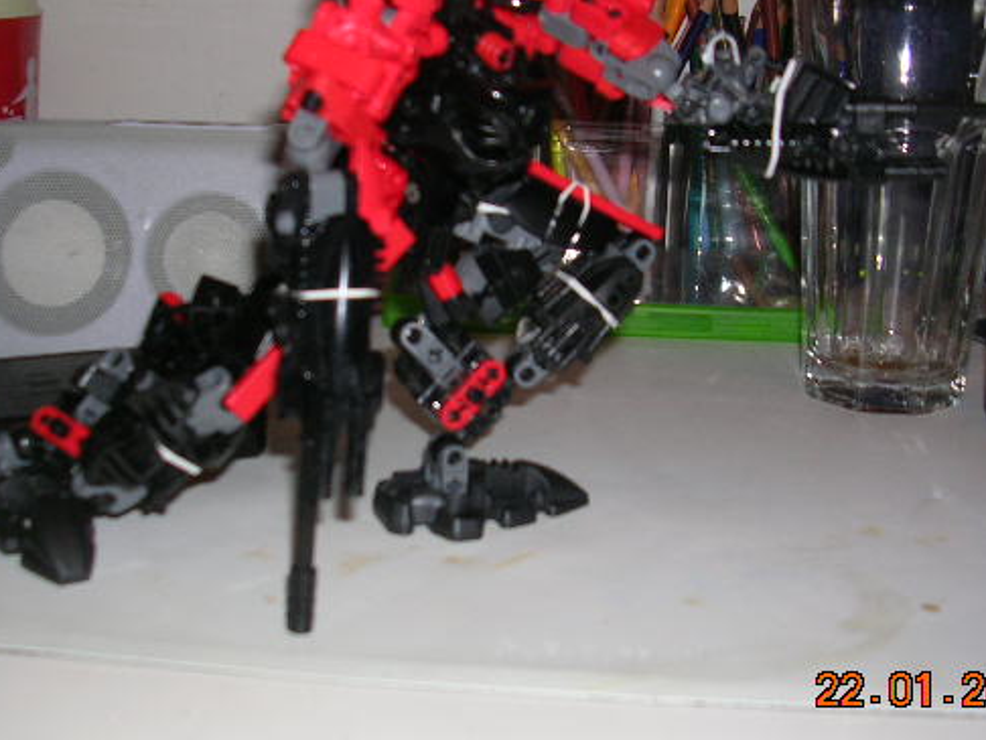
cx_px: 495
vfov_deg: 29.1
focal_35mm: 50
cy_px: 304
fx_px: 1425
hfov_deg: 38.2
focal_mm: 5.8
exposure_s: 1/60.1
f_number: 2.8
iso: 50
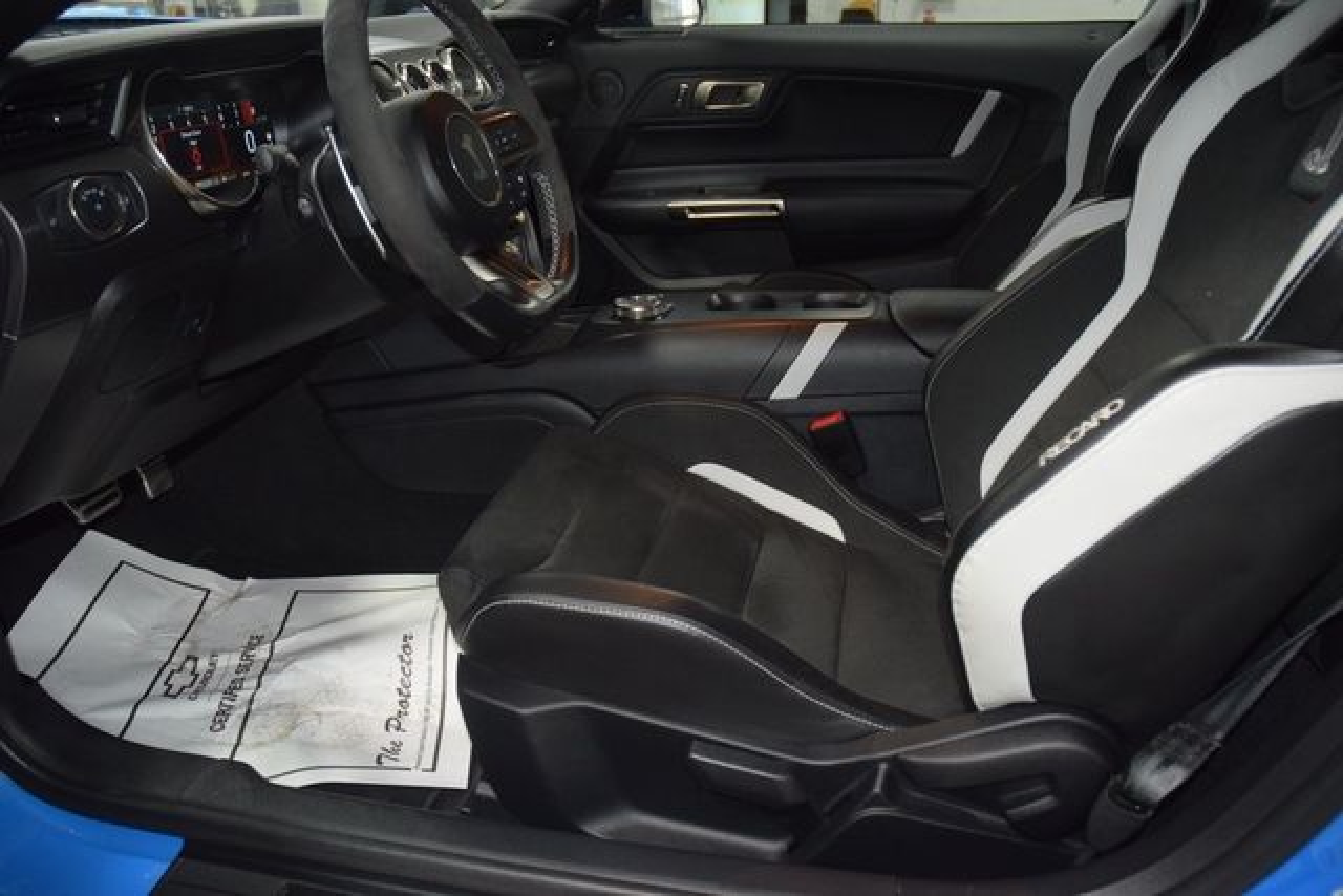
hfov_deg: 67.4
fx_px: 1007
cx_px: 672
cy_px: 448
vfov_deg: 48.0
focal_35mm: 27
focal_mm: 18
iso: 2000
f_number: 3.5
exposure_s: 1/100
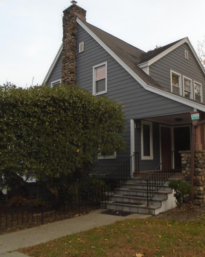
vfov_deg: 52.8
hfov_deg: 42.4
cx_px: 147
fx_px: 258
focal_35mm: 34
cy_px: 128
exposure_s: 1/80
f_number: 3.2
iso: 100
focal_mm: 4.6
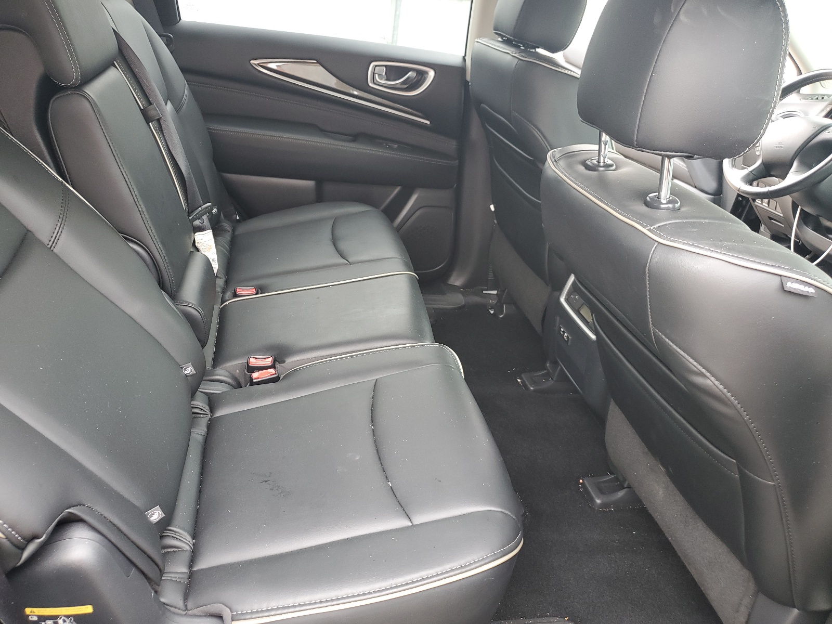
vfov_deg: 53.1
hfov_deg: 67.3
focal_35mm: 26
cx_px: 416
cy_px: 312
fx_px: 625
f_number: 1.5
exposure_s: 1/60.2
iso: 79
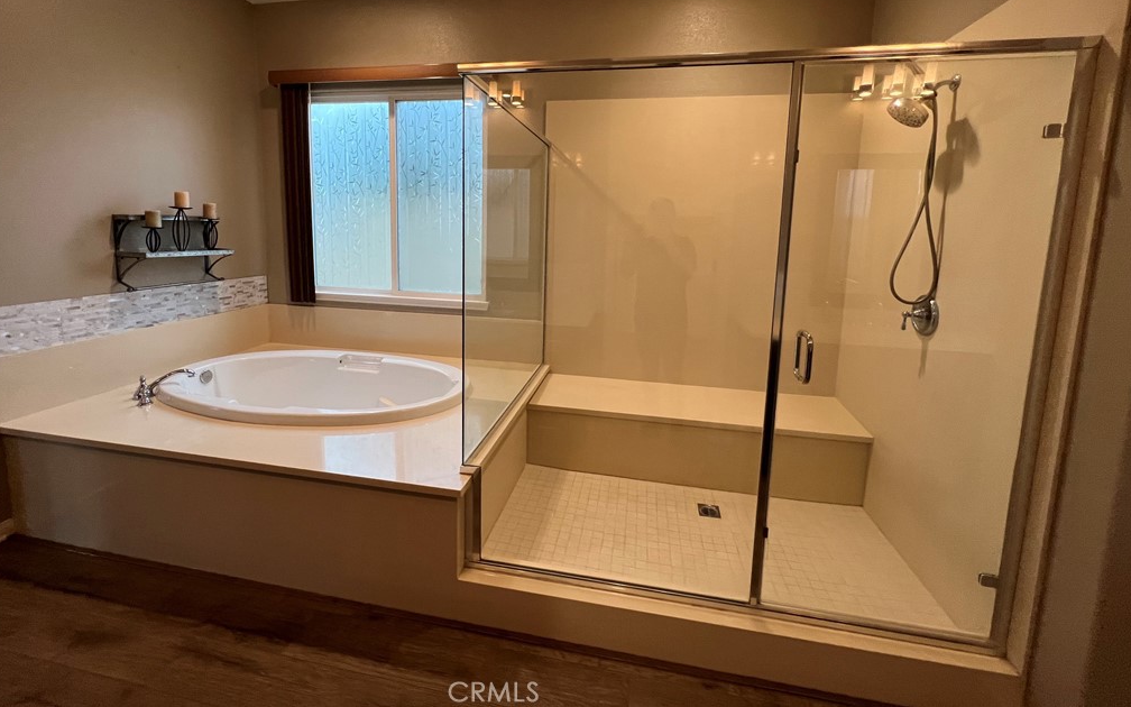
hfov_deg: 105.3
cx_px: 559
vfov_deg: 77.6
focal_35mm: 14
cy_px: 277
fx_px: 432
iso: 250
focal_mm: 1.57
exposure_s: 1/120
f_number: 1.8
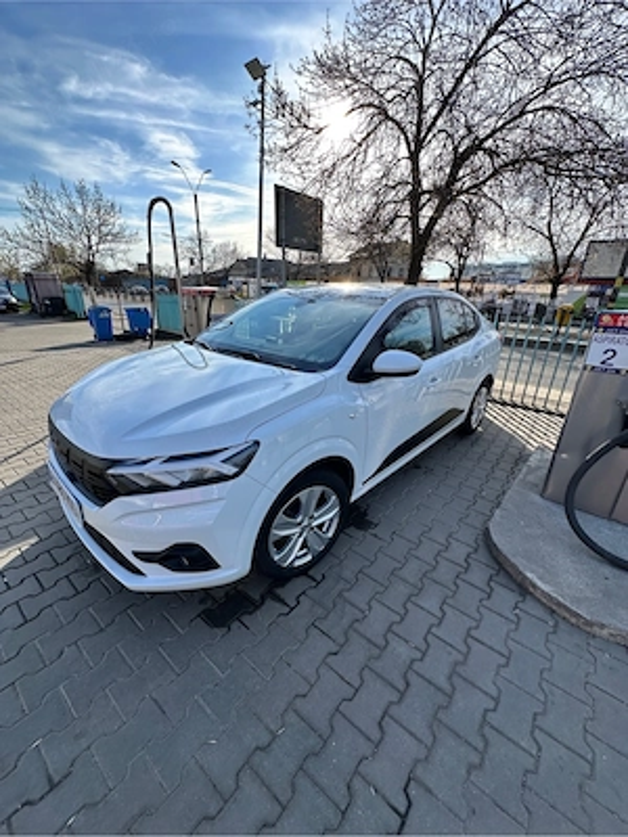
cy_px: 418
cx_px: 314
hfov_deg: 85.7
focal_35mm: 14
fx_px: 339
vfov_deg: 102.1
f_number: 2.2
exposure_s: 1/868
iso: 40
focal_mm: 2.22
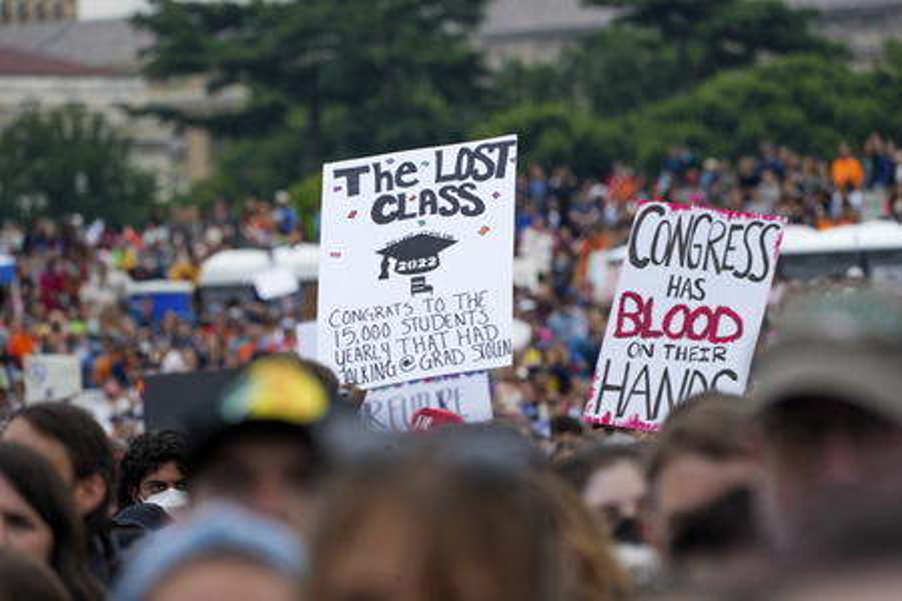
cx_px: 451
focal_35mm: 400
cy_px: 300
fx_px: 10021
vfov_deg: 3.4
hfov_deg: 5.2
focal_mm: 400
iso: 1600
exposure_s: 1/500
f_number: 11
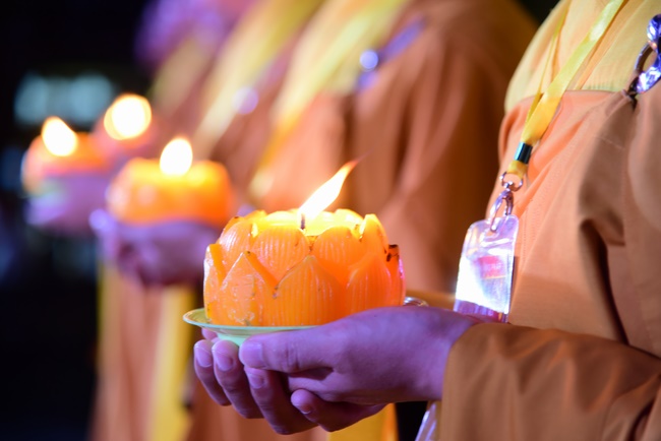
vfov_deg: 11.4
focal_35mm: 120
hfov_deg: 17.1
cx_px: 330
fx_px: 2204
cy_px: 220
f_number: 4
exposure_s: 1/50
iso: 2000
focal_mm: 120
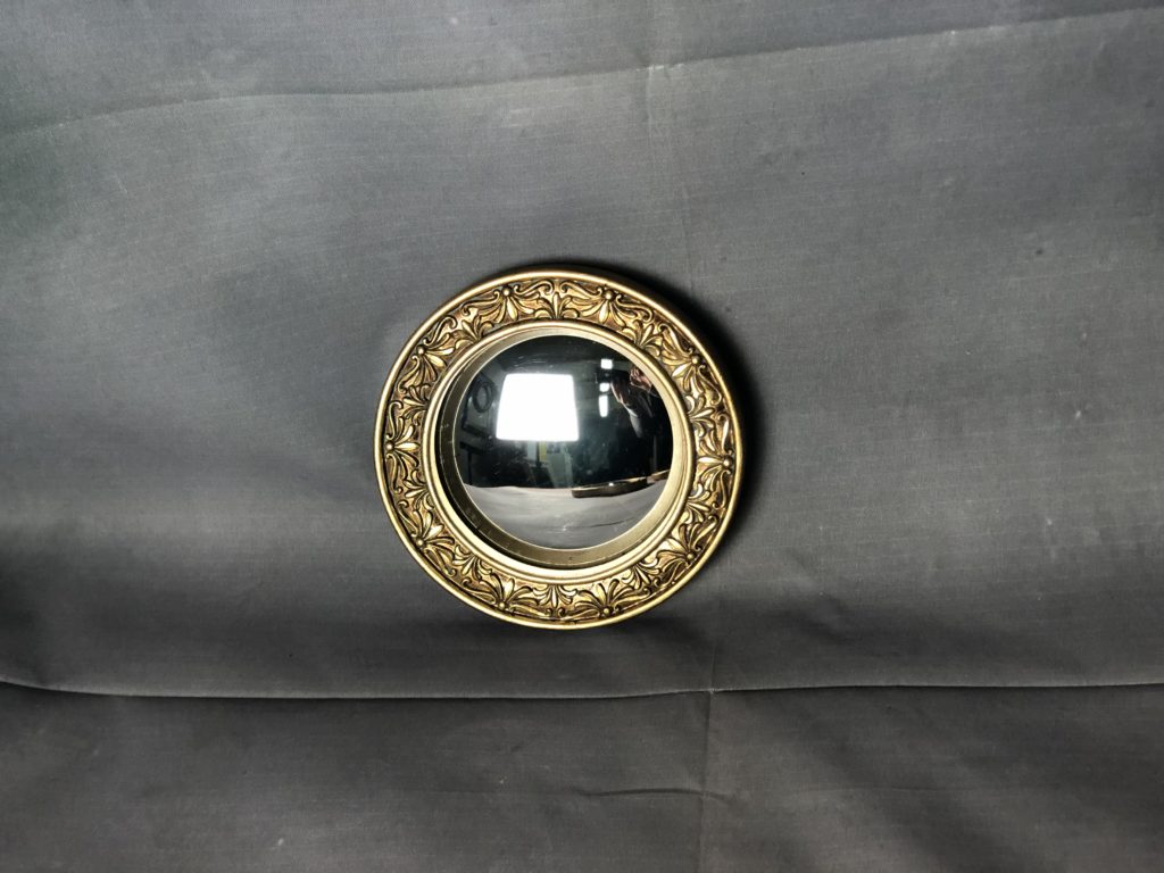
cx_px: 582
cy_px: 436
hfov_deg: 36.8
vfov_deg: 28.0
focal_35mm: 52
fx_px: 1749
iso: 125
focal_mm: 6
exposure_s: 1/50
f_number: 2.4
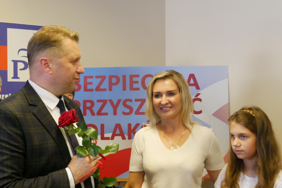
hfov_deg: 35.1
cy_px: 100
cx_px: 142
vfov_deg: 23.8
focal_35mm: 57
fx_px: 446
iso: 3200
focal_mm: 27
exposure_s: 1/60
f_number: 5.3
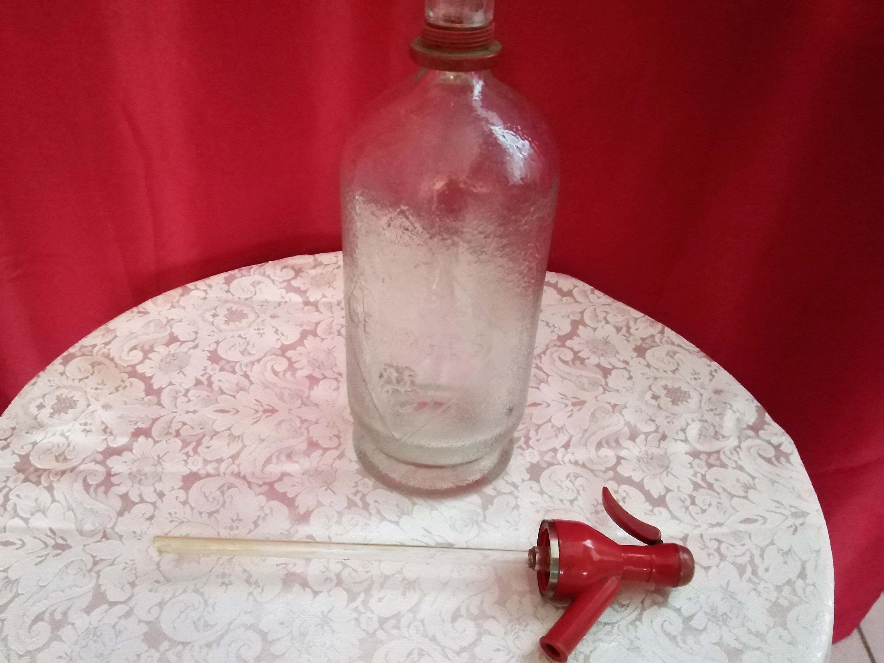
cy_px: 332
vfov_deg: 53.1
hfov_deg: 67.3
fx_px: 664
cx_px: 442
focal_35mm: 26
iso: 2212
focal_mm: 3.6
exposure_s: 1/15
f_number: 1.8
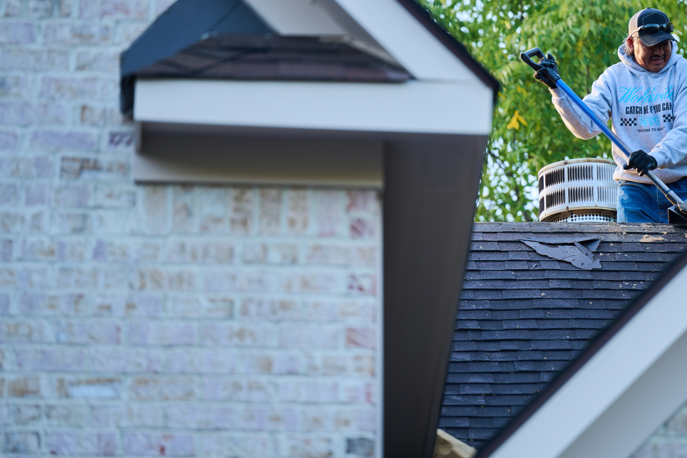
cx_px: 476
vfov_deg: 4.6
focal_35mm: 296
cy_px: 191
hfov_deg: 7.0
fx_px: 5648
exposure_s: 1/125
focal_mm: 200
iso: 64
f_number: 2.8
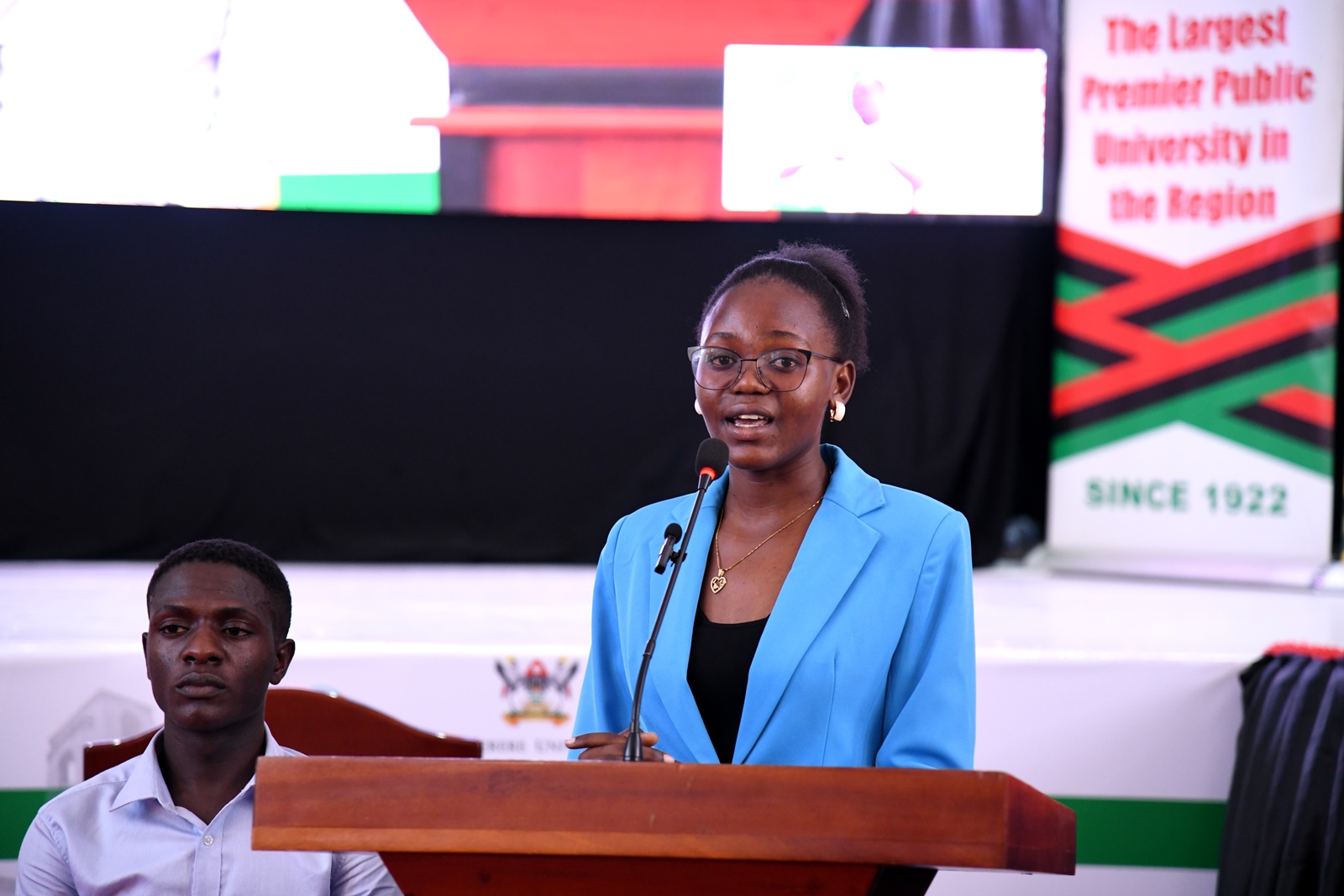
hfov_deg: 17.1
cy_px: 448
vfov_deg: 11.4
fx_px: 4480
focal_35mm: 120
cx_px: 672
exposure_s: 1/125
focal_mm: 120
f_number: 4
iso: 2000
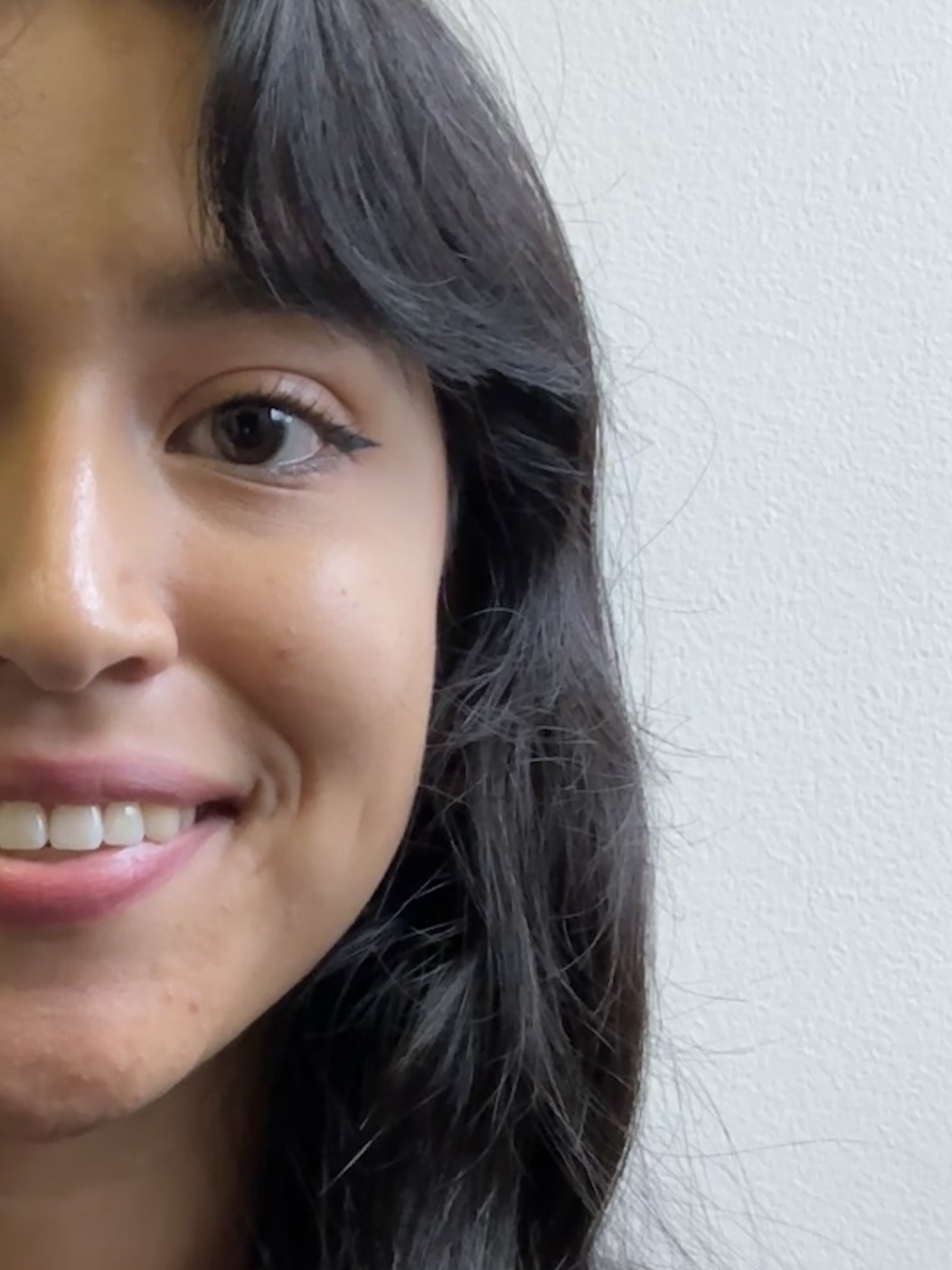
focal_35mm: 66
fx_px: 2420
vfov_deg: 29.2
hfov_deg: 21.6
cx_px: 48
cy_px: 854
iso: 400
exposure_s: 1/40
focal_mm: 2.69
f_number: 1.9
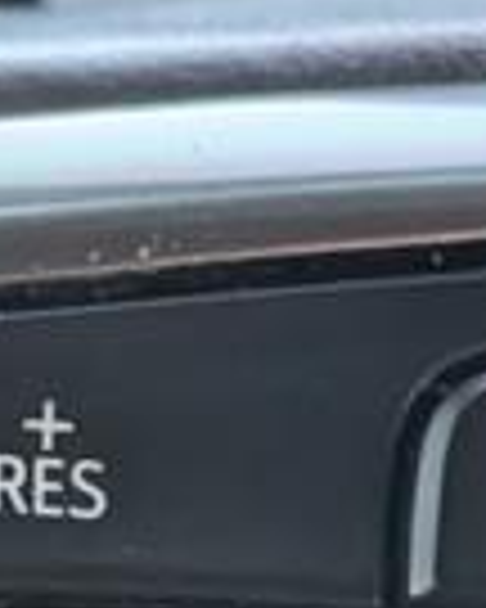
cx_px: 122
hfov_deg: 6.8
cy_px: 775
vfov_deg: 8.4
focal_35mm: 227
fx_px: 4081
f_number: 1.68
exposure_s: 1/270
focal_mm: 6.9
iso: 355
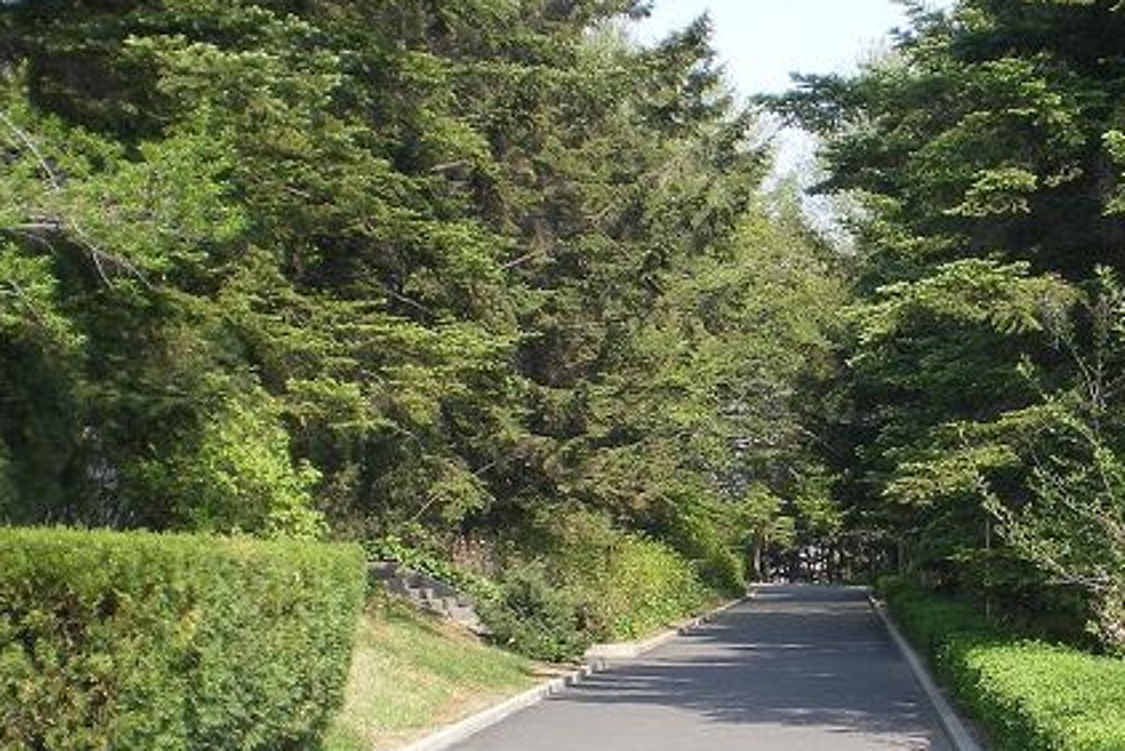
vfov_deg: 17.1
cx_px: 773
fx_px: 2502
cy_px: 491
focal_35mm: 80
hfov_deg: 25.2
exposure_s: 1/100
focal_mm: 8.4
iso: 64
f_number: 5.2
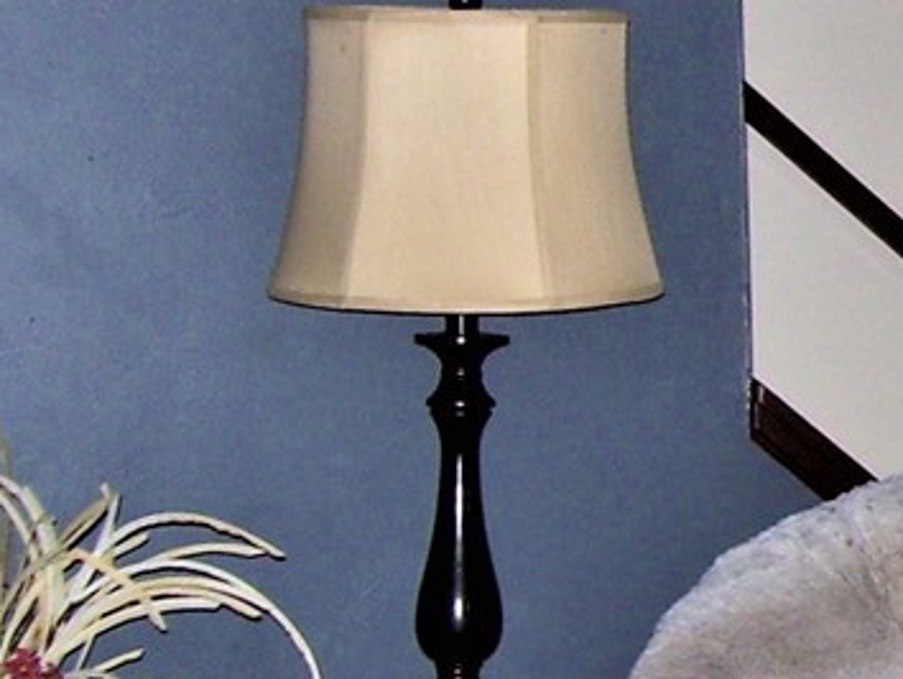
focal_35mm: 104
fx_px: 2715
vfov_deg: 14.2
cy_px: 203
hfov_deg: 17.3
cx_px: 1282
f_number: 2.7
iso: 100
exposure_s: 1/60
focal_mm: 6
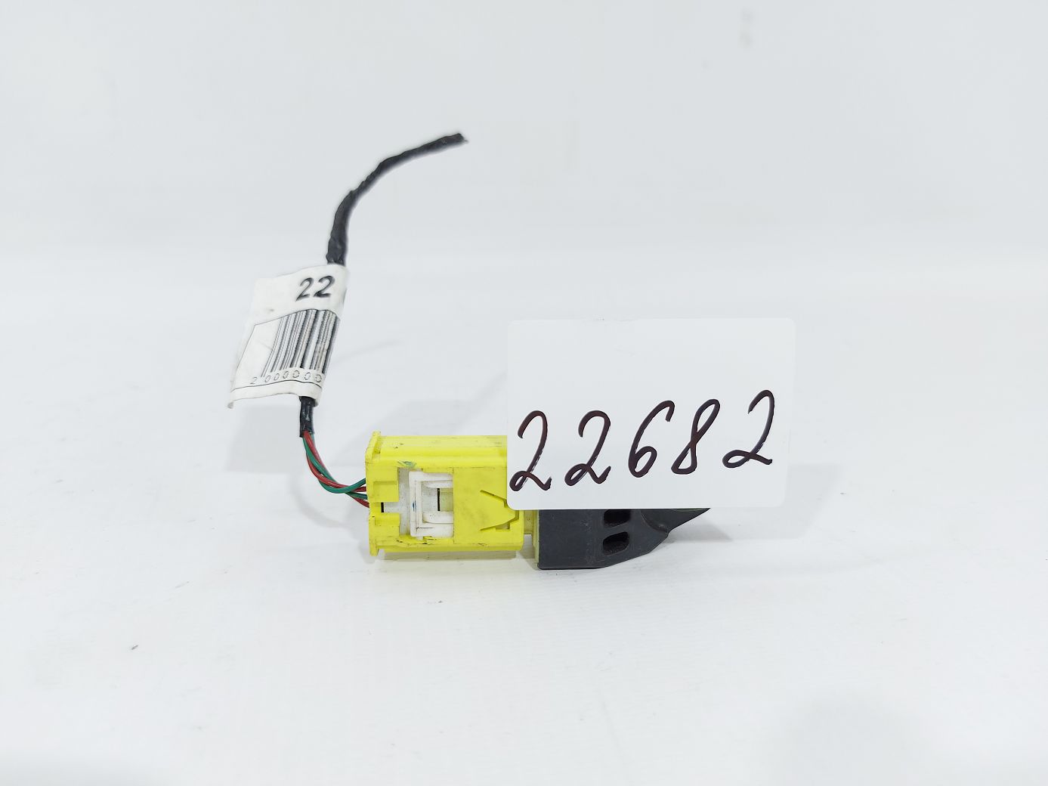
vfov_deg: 56.8
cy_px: 393
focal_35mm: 24
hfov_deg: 71.6
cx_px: 524
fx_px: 727
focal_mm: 5.23
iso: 50
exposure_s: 1/50
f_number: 1.8
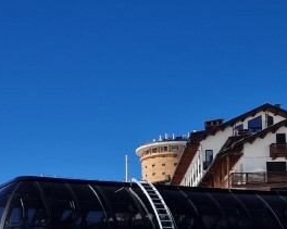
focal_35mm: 87
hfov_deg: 21.9
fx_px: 739
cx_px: 98
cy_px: 208
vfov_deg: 17.4
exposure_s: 1/3880
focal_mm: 5.4
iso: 50
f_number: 1.8
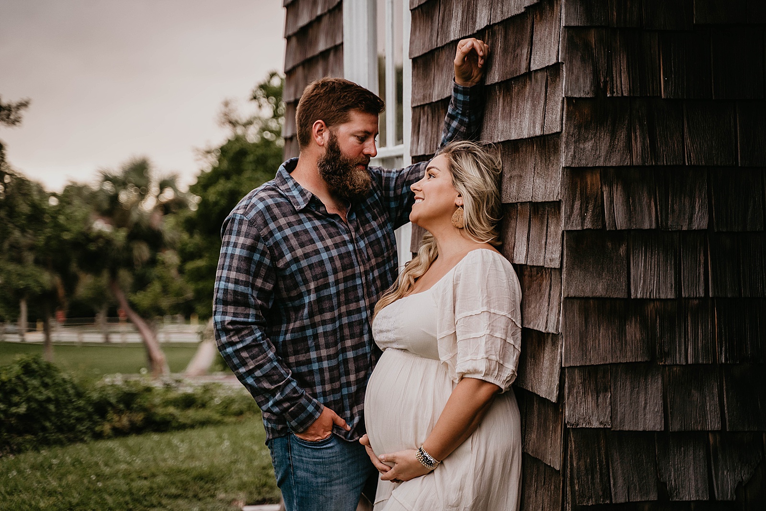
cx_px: 383
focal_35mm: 68
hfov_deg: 29.7
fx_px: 1447
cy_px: 256
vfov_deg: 20.0
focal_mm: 68
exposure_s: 1/250
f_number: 2.8
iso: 250
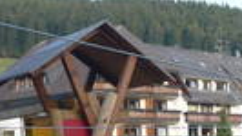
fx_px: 674
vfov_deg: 11.1
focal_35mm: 105
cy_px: 198
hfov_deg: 18.3
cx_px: 349
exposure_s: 1/160
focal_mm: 5.2
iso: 100
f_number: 3
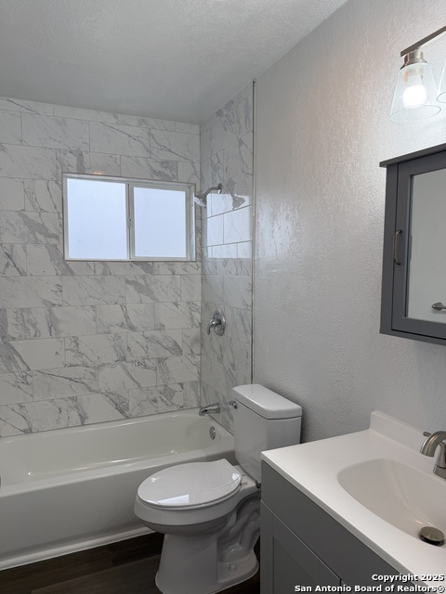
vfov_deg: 71.6
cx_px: 223
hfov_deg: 56.8
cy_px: 297
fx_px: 412
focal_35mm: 24
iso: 100
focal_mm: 6.76
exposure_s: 1/191
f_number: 1.78
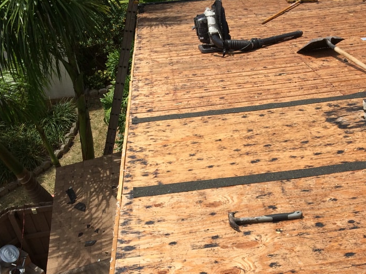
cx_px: 249
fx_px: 602
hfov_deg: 33.4
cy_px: 241
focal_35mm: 57
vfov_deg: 25.0
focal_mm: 4.12
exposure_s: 1/1953
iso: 32
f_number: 2.2
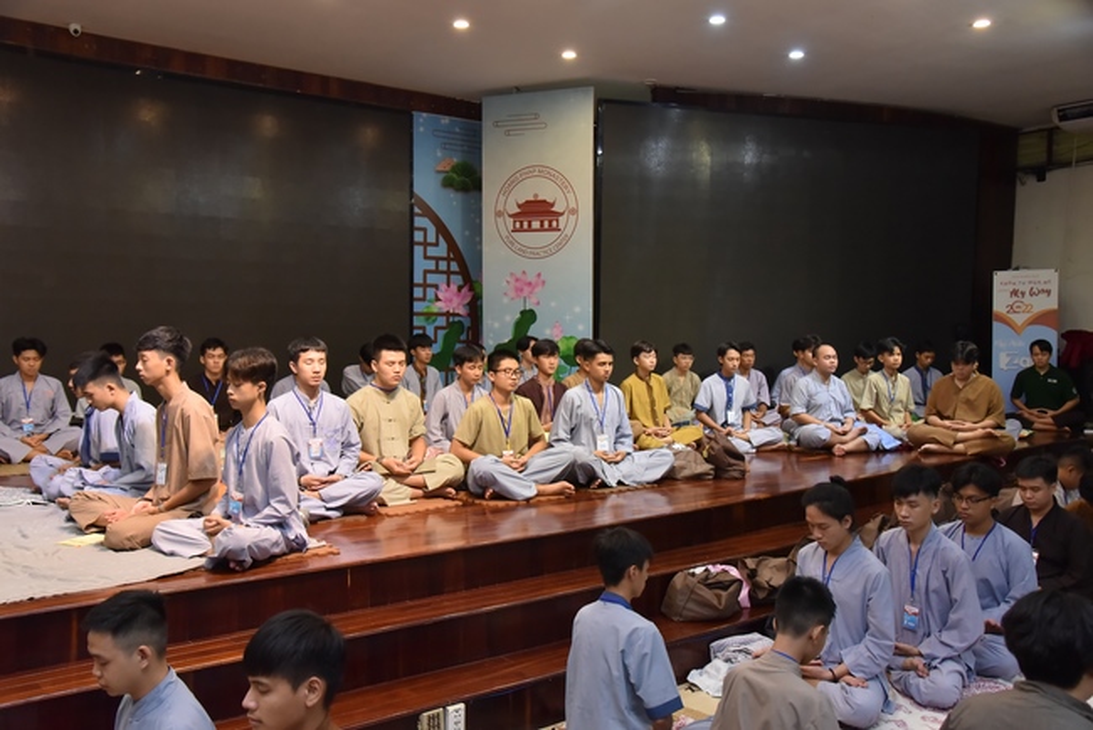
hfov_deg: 58.7
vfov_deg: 41.2
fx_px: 972
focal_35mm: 32
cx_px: 546
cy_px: 365
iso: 2500
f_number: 5.6
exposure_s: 1/125
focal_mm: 32
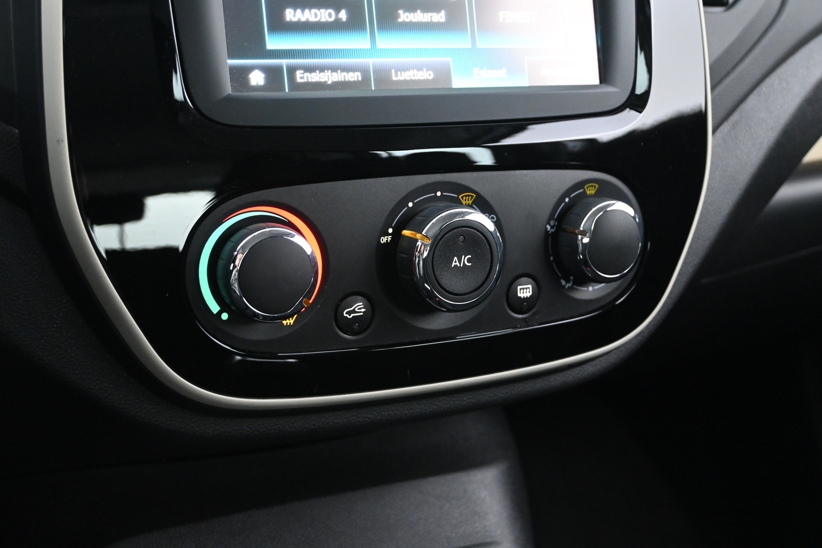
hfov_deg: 43.0
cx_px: 411
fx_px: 1045
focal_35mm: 46
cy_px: 274
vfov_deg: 29.4
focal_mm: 30.5
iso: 3200
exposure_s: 1/10
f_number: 4.8
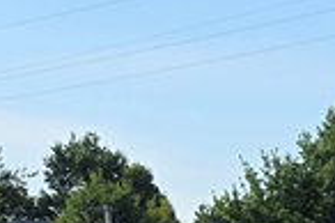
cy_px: 878
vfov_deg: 6.6
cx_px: 723
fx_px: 1562
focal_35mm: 168
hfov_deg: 10.9
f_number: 1.7
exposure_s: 1/551
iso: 12
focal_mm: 6.3
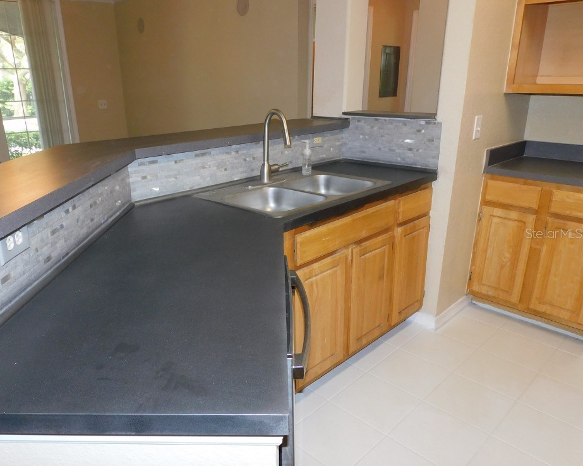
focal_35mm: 26
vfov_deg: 54.9
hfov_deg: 65.9
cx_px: 261
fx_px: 449
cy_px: 233
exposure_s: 1/30
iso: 200
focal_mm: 4.3
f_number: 3.3
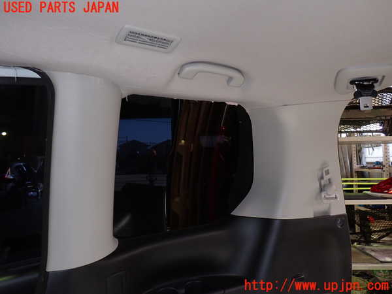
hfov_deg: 60.0
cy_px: 147
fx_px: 340
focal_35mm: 30
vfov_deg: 46.8
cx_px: 196
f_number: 2.3
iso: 200
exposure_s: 1/30
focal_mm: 5.4
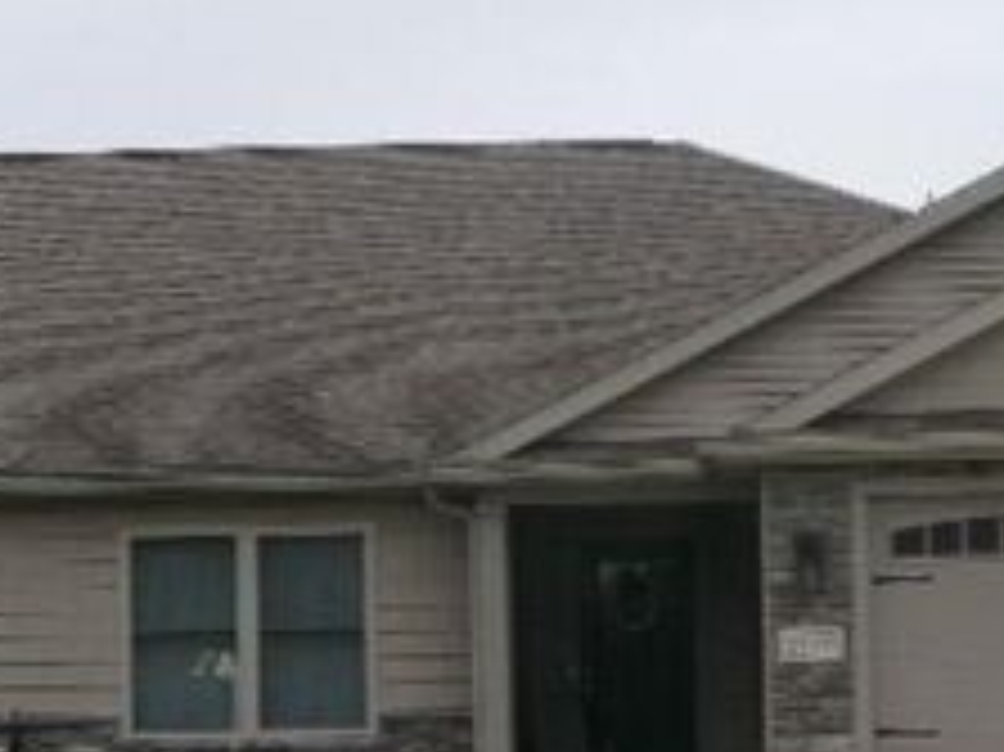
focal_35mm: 119
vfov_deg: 12.4
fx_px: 3450
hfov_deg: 16.5
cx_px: 662
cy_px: 574
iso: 100
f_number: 13.1
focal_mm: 9.5
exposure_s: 1/38
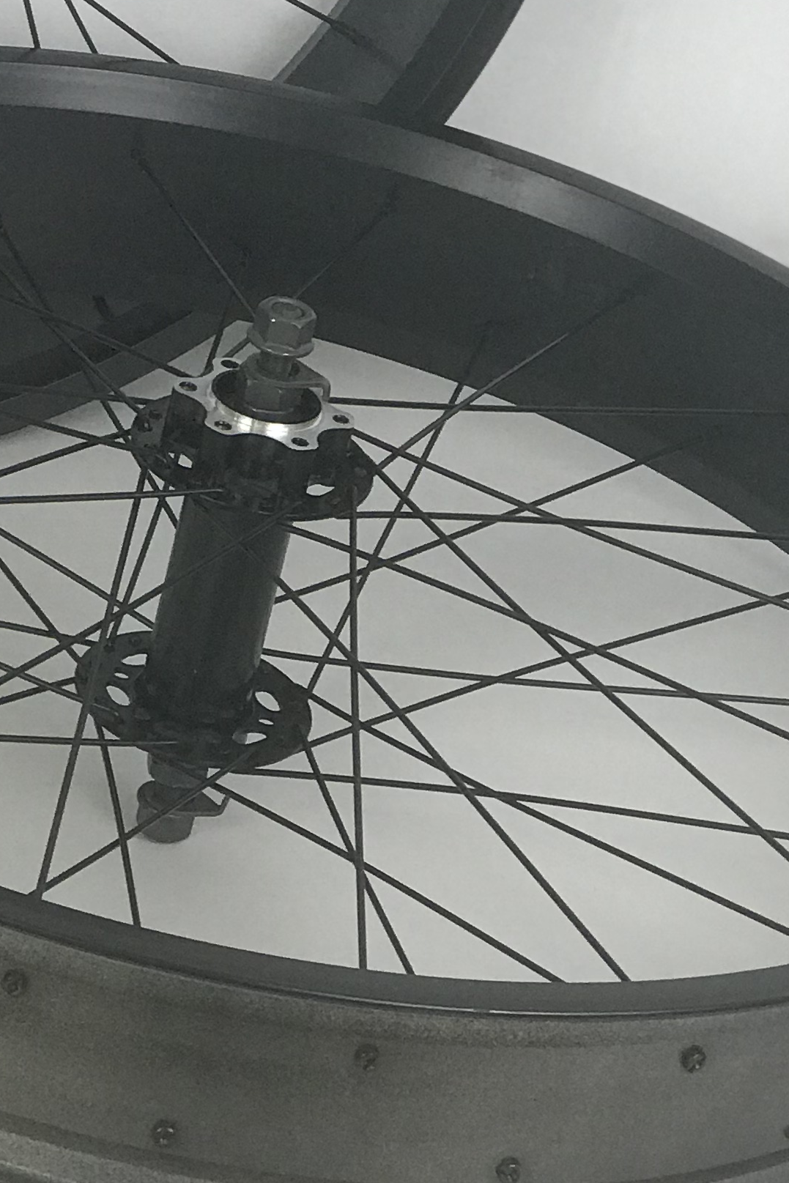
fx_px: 4864
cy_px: -21
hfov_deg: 9.2
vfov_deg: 13.7
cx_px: 67
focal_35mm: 148
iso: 32
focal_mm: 6.6
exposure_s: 1/50
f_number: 2.8
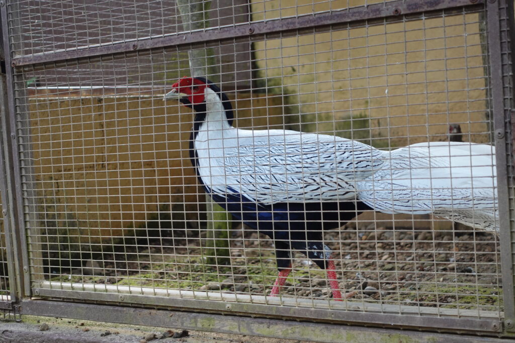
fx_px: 873
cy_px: 172
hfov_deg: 32.9
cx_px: 258
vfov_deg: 22.3
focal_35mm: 61
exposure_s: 1/200
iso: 400
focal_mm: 22.56
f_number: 2.8
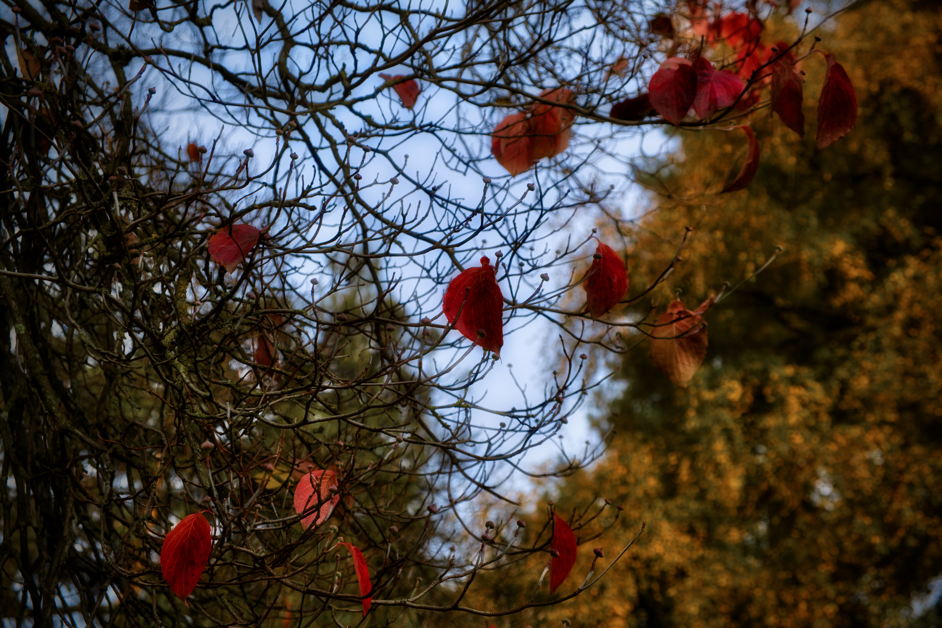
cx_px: 471
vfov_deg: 22.3
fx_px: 1596
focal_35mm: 61
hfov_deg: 32.9
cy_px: 314
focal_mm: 40.7
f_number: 6.4
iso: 160
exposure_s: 1/180
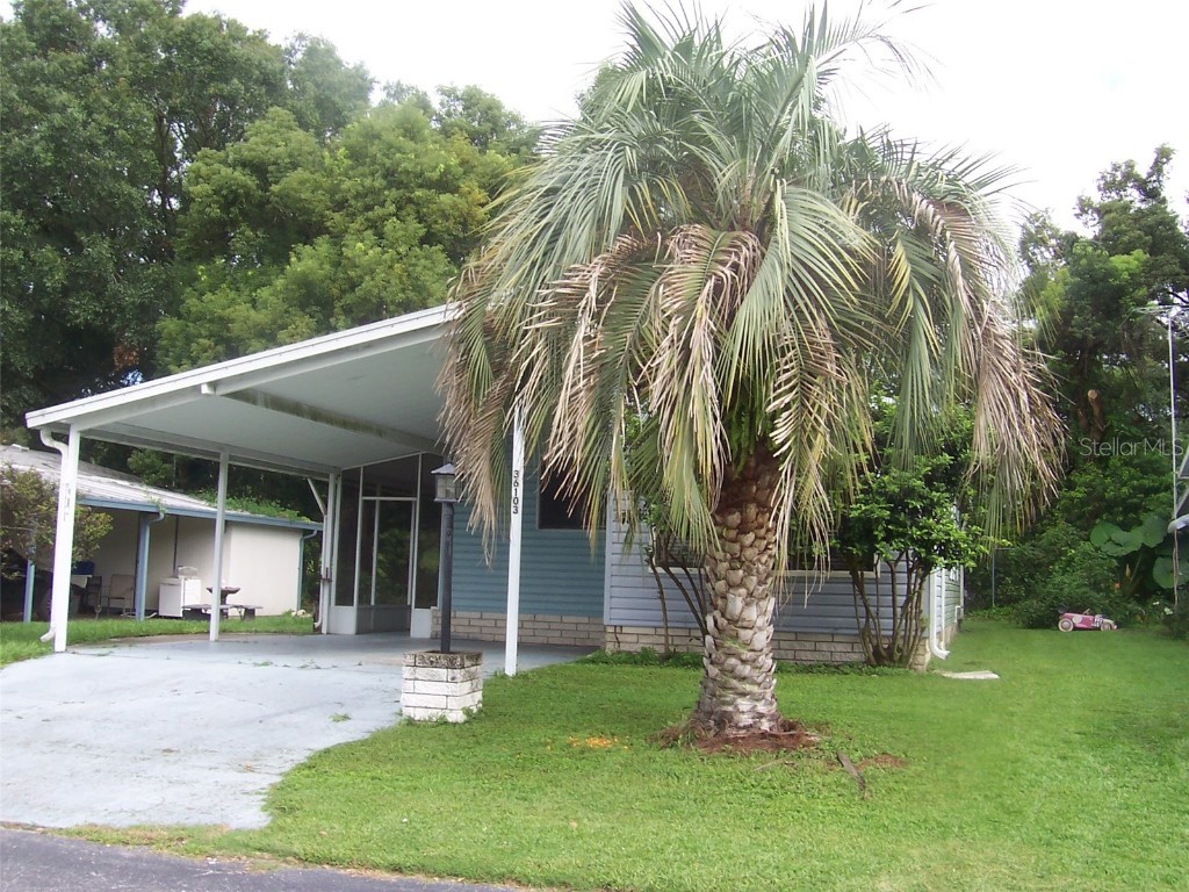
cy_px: 446
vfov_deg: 38.7
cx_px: 594
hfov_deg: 50.1
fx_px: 1271
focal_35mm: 37
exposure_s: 1/180
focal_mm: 5.6
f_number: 5.6
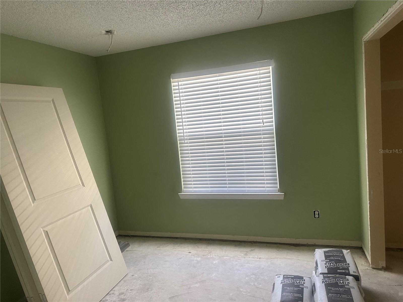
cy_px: 151
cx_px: 202
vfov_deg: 56.8
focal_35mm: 24
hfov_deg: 71.6
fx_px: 279
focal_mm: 6.86
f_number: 1.78
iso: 250
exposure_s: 1/106
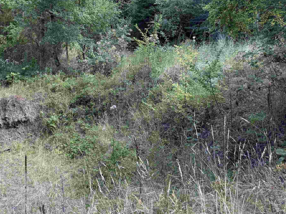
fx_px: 339
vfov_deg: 34.3
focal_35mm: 41
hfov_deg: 42.8
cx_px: 42
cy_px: 49
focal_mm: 6.76
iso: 100
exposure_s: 1/258
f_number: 1.78
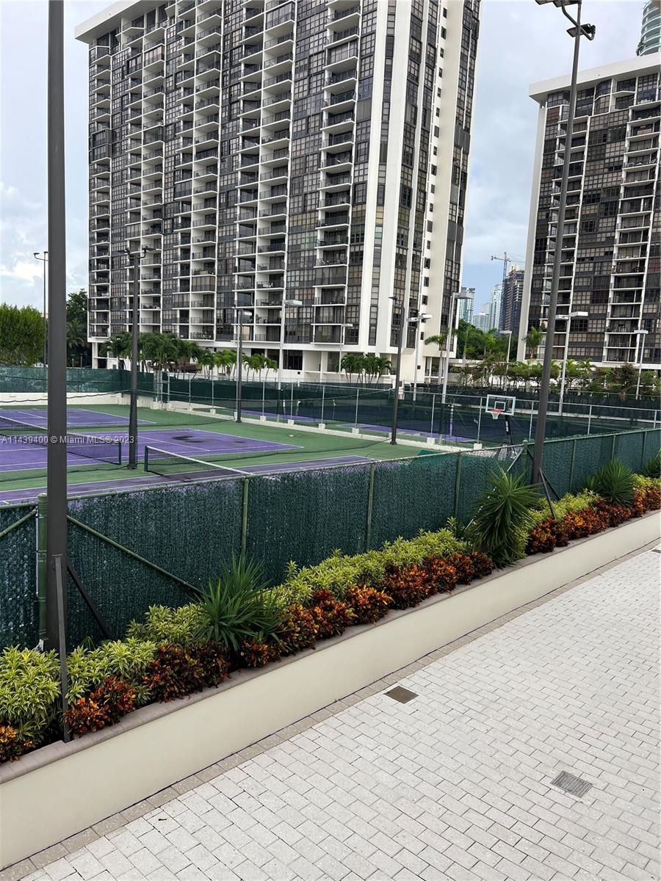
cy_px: 440
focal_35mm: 26
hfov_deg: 53.1
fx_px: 662
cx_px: 330
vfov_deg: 67.3
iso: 50
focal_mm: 5.7
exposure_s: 1/780
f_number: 1.5
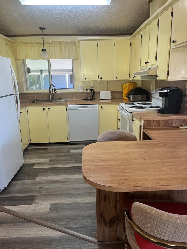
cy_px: 124
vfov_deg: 67.3
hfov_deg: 53.1
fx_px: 187
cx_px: 94
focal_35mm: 26
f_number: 1.6
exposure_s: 1/60
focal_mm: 5.1
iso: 100
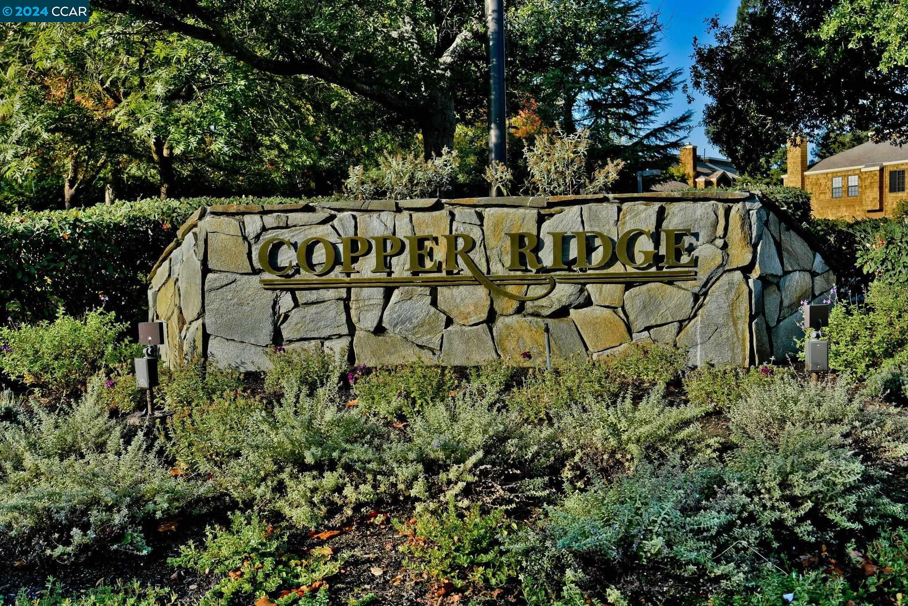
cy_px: 303
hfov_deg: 58.7
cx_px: 454
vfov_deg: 41.1
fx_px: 807
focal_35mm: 32
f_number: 6.3
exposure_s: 1/500
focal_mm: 32
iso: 250
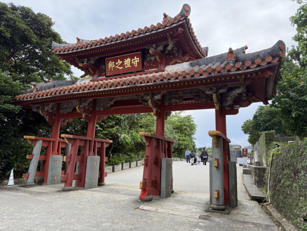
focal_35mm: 24
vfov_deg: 56.8
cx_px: 154
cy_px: 116
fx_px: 213
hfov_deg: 71.6
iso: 100
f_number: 1.78
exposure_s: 1/1437
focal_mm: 6.76
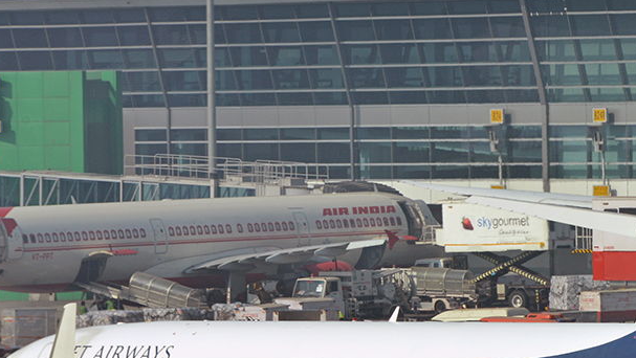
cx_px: 550
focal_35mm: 414
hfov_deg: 5.2
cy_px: 366
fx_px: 6985
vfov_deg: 2.9
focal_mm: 200
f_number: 9
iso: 320
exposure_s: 1/320
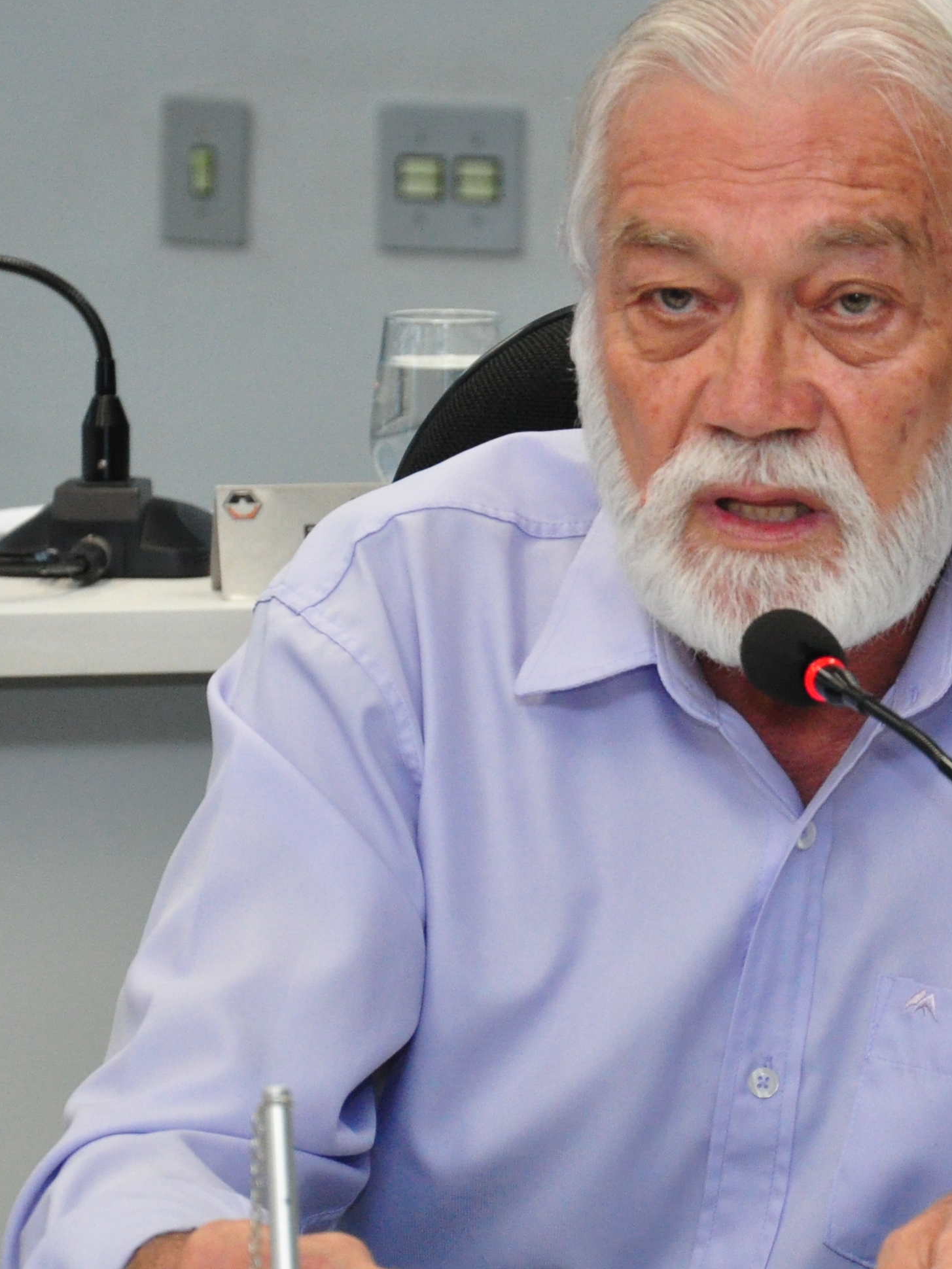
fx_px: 11441
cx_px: 790
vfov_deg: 6.4
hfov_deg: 4.8
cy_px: 600
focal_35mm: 312
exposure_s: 1/160
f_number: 5.6
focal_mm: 98
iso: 1600
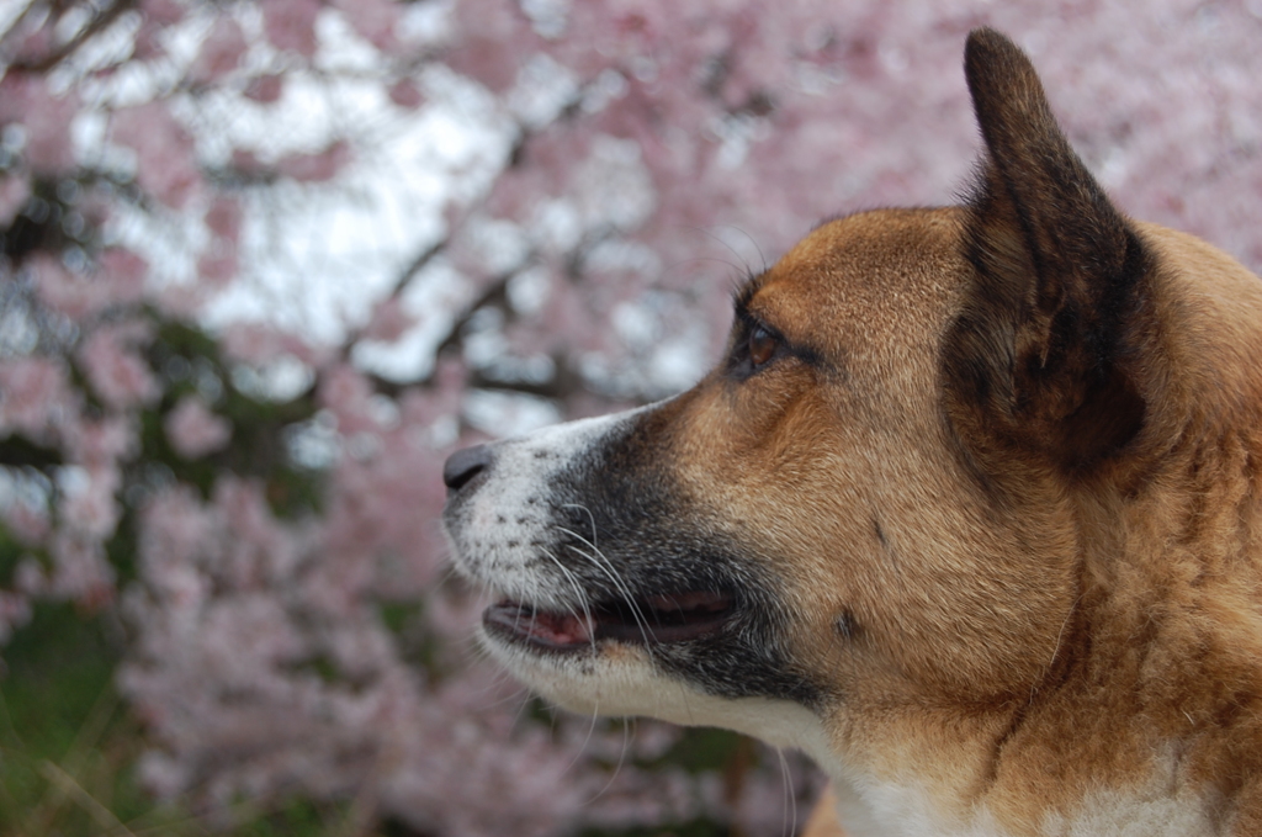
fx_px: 2625
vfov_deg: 18.1
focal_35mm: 75
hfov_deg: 27.0
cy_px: 418
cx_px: 631
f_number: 7.1
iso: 200
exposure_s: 1/200
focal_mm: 50
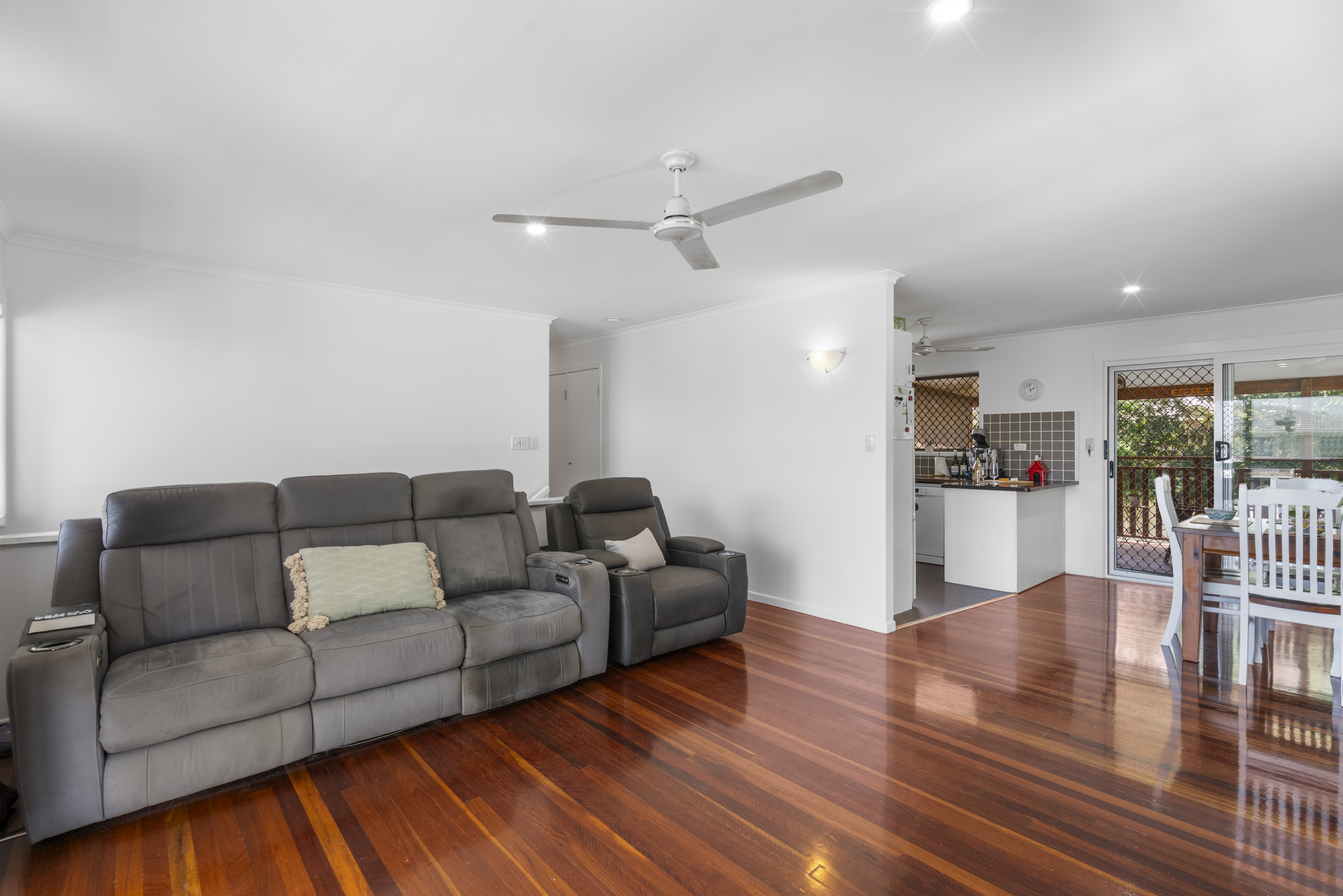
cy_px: 448
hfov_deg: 96.7
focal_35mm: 16
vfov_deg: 73.7
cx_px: 672
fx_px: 597
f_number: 7.1
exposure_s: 1/30
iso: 3200
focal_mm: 16
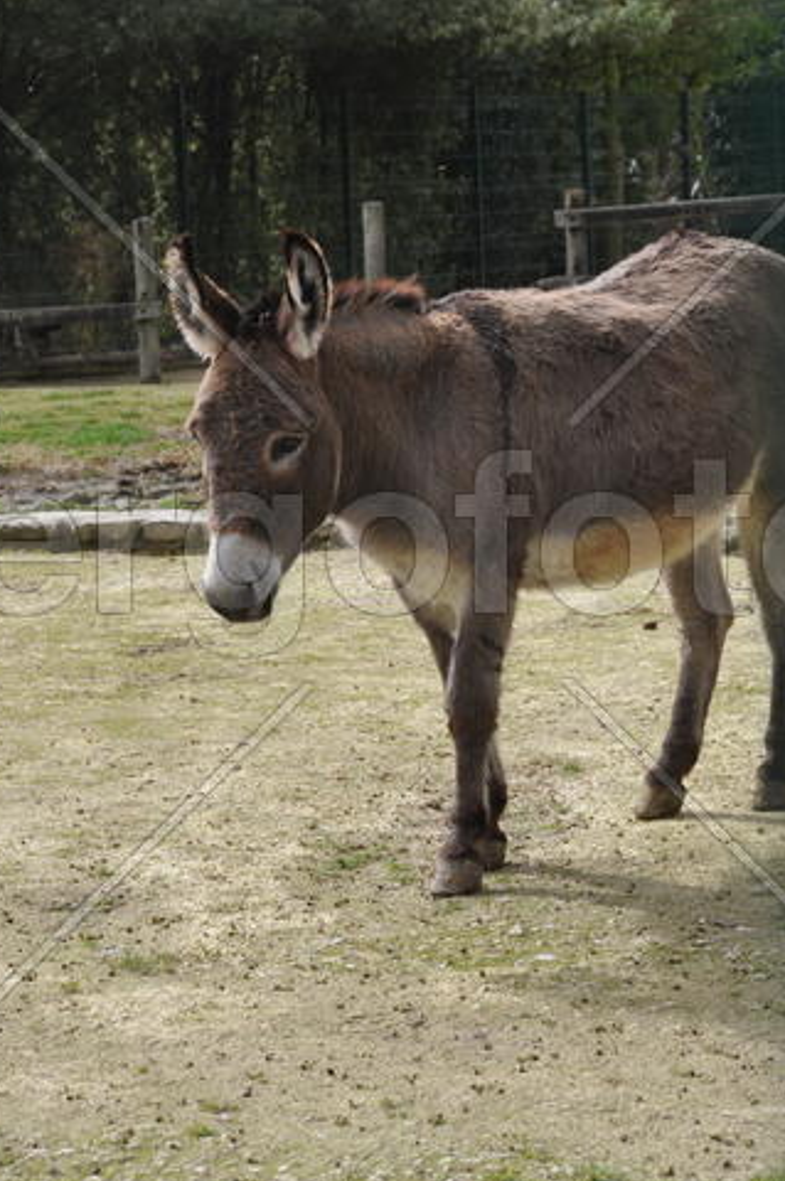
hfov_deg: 10.8
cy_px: 554
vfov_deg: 16.1
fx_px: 4163
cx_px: 438
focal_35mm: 127
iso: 640
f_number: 9
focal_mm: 70
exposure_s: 1/1250
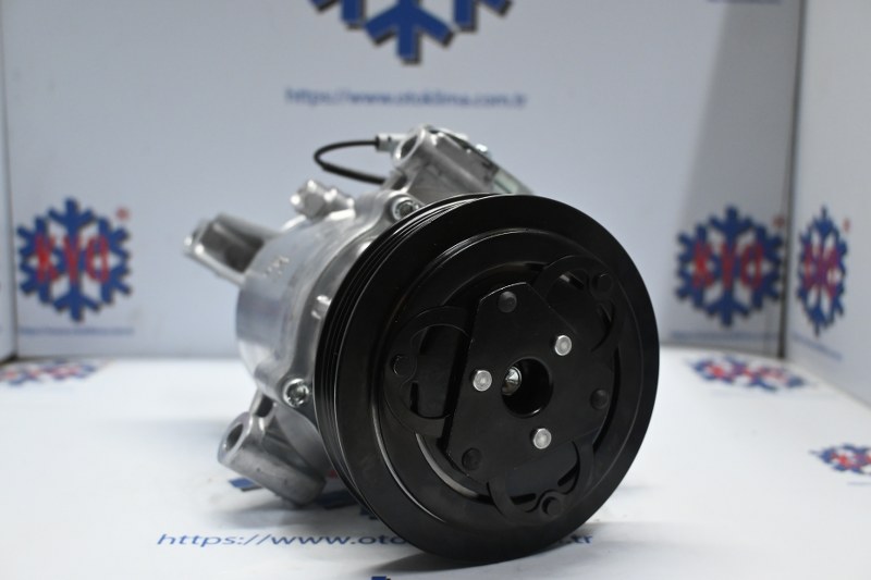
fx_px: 907
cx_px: 436
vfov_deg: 35.5
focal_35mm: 38
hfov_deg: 51.3
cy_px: 290
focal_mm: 25
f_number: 4.2
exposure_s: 1/125
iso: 1400
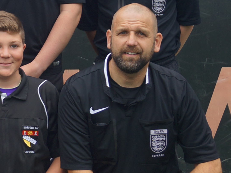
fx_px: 1047
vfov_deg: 9.4
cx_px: -246
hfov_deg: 11.3
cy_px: 49
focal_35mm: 157
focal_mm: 24
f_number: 4.5
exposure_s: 1/200
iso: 100
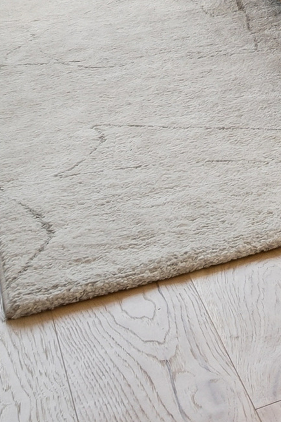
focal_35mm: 98
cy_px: -301
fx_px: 1148
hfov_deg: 10.1
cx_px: 853
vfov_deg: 17.5
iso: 400
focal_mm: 16
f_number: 9
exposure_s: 1/160
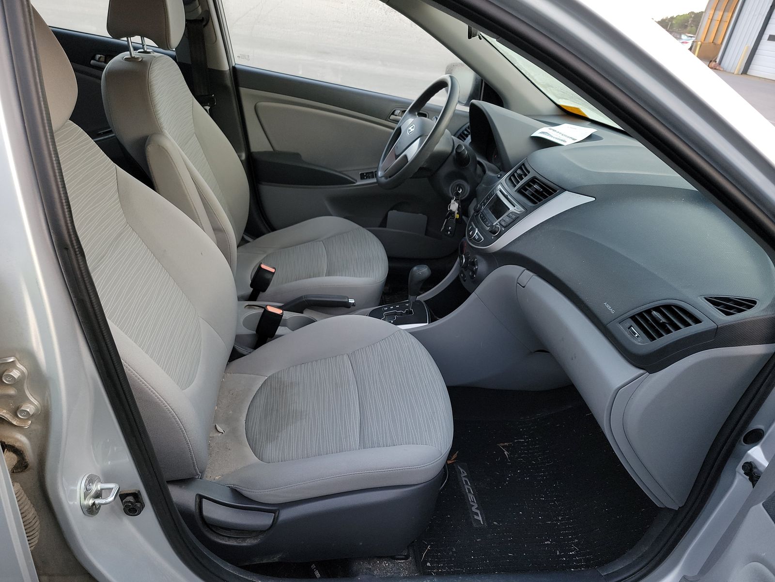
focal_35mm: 24
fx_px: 537
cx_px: 388
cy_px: 291
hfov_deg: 71.6
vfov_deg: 56.8
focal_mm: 6.7
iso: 112
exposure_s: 1/59
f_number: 1.8
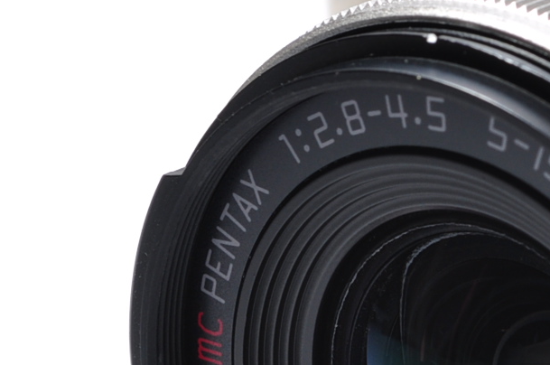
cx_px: 891
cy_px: 189
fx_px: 3707
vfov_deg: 5.6
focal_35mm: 243
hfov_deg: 8.3
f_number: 11
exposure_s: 1/125
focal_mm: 46
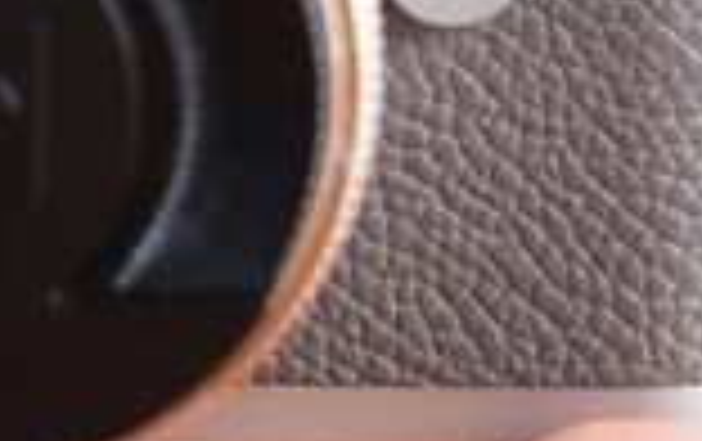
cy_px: -400
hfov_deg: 6.1
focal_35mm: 344
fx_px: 6591
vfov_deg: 3.8
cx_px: -81
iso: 400
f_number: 2.8
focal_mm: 29
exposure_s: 1/60
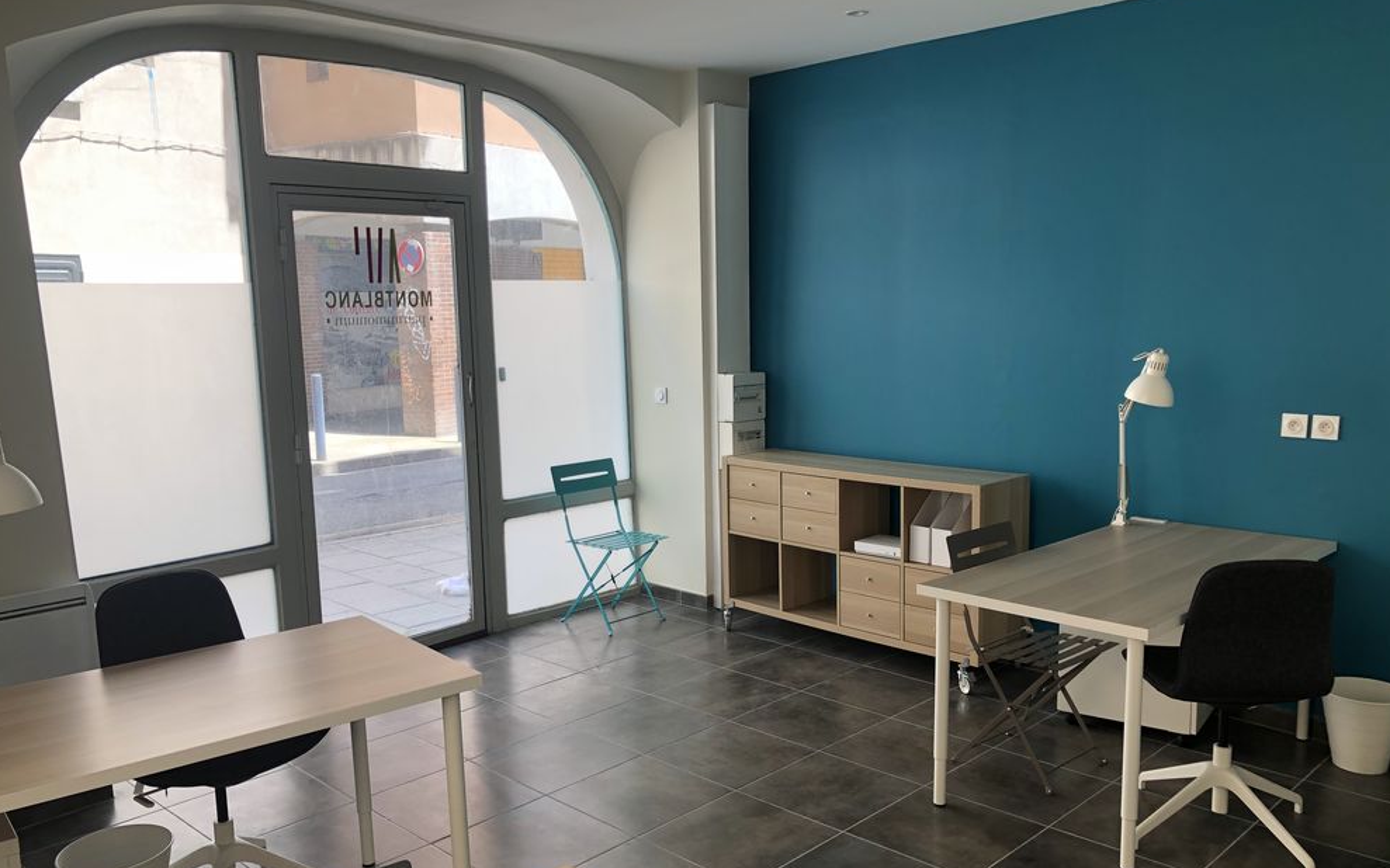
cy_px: 487
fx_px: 1136
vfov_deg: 41.8
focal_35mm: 30
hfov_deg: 62.9
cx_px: 694
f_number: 1.8
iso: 25
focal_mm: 3.99
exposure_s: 1/120
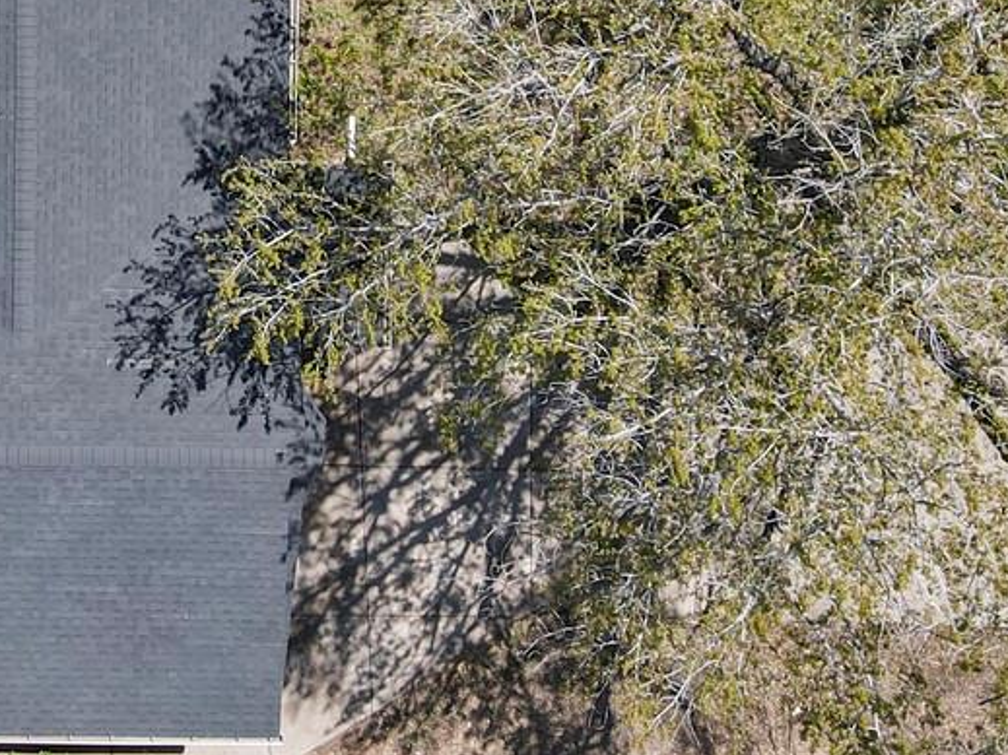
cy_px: -33
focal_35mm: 74
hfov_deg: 24.9
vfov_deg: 19.2
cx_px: -41
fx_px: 2154
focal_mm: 4.5
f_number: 2.8
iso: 100
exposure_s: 1/320
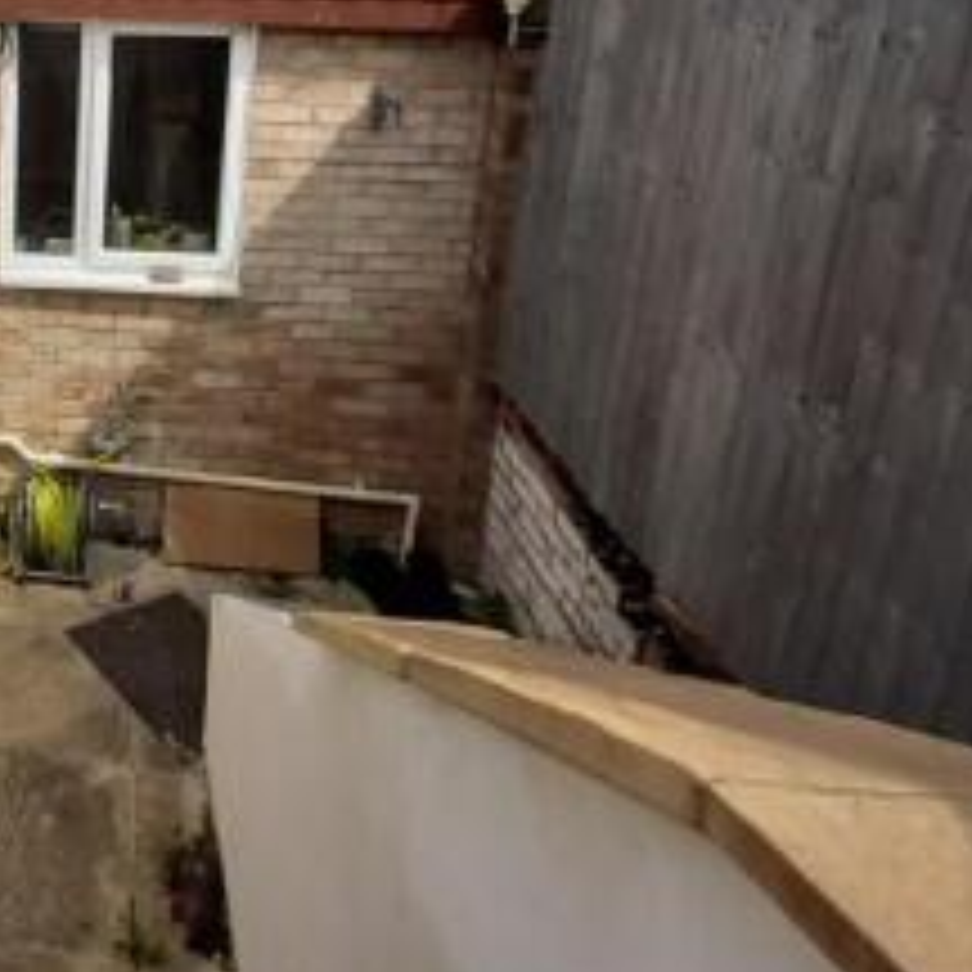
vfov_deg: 48.3
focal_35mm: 31
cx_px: 7
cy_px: 142
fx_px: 985
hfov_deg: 44.8
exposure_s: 1/962
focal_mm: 1.13
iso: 40
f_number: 2.2
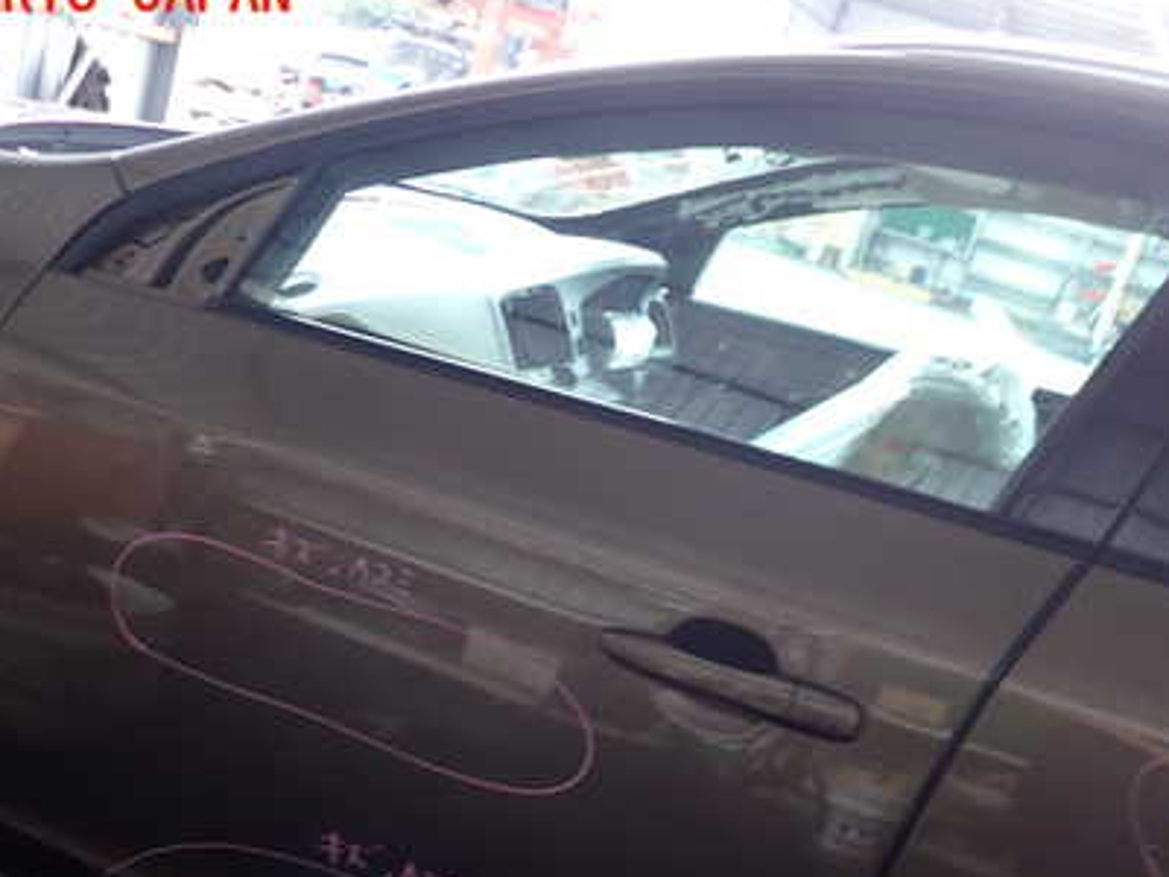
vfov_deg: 31.8
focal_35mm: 45
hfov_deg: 42.0
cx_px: 637
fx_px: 1520
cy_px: 614
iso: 100
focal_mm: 5.4
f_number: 2.3
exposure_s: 1/60
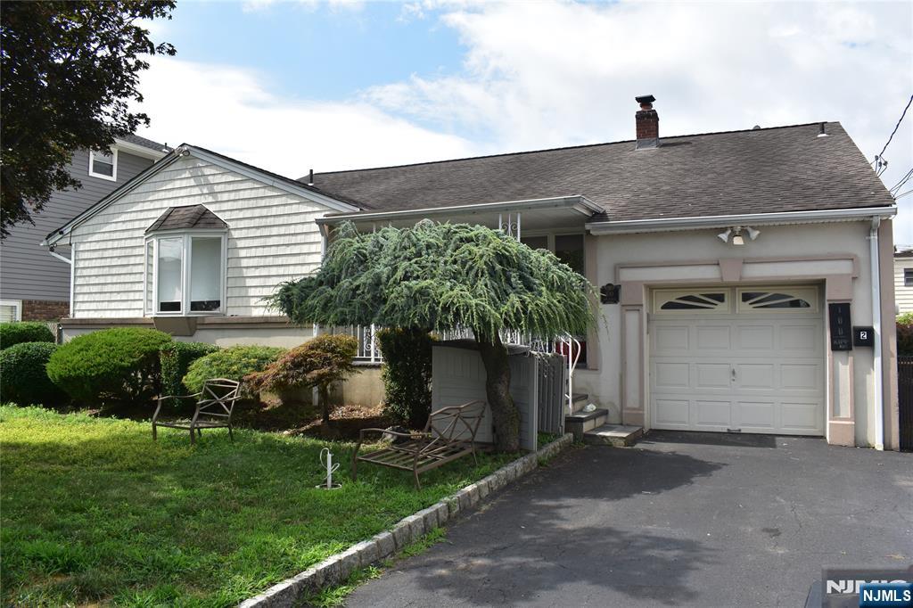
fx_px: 684
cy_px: 304
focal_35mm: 27
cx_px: 456
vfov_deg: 47.9
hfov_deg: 67.4
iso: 400
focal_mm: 18
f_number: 11
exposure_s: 1/500
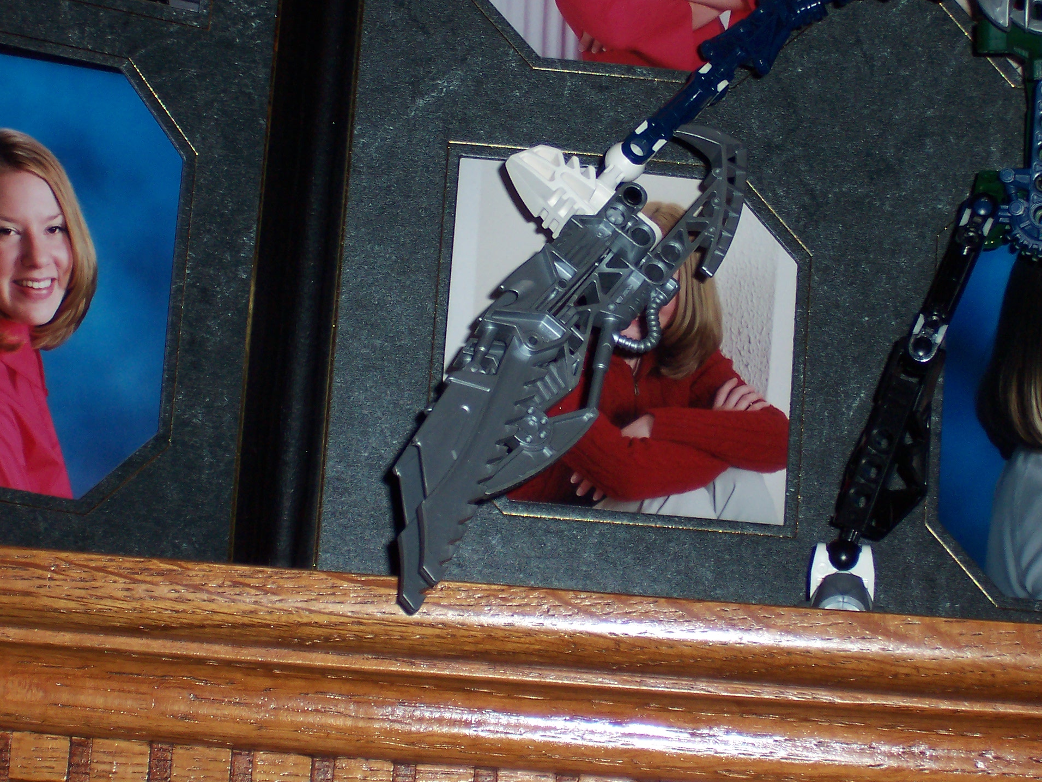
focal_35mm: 153
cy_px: 396
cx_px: 537
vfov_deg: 9.7
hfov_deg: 12.9
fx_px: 4606
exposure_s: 1/125
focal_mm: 22.4
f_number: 4.9
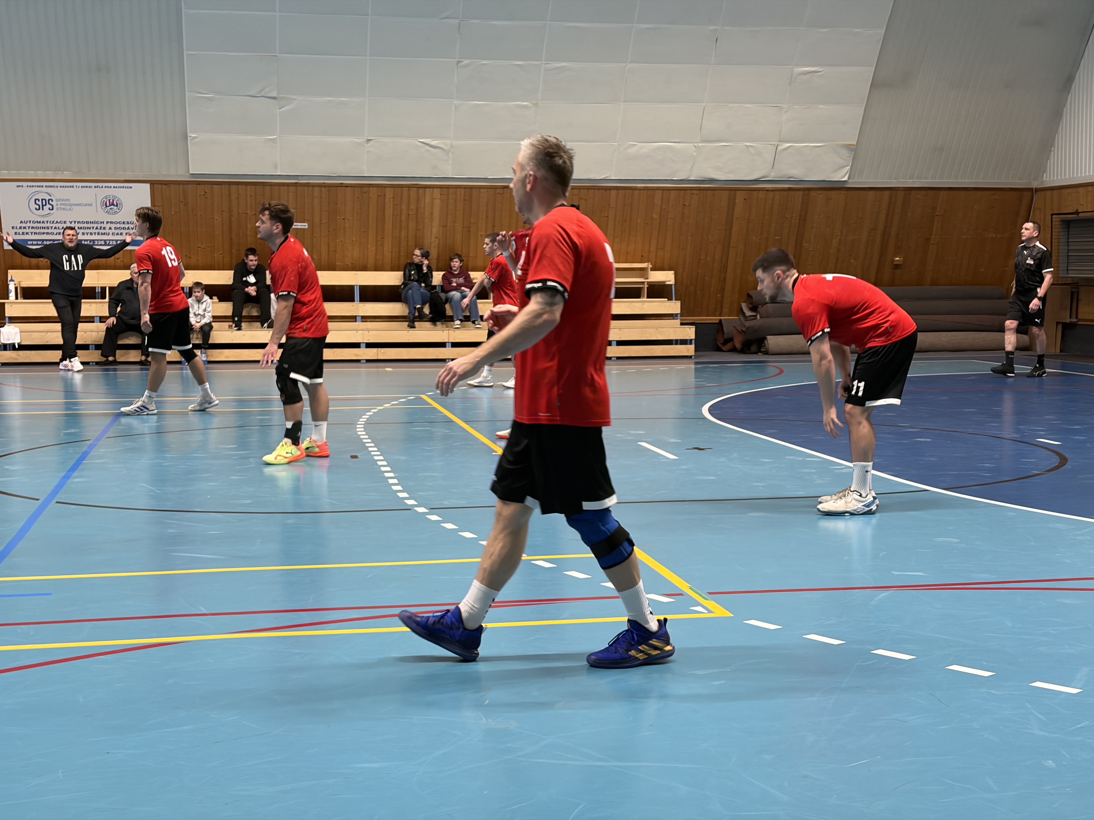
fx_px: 1643
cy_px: 410
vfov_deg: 28.0
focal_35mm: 52
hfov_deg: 36.8
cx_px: 547
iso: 80
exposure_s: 1/60
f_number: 1.6
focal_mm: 5.96
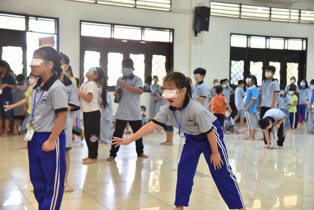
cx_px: 157
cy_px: 105
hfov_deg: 39.6
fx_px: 436
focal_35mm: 50
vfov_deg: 27.0
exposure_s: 1/160
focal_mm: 50
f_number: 4
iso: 2500
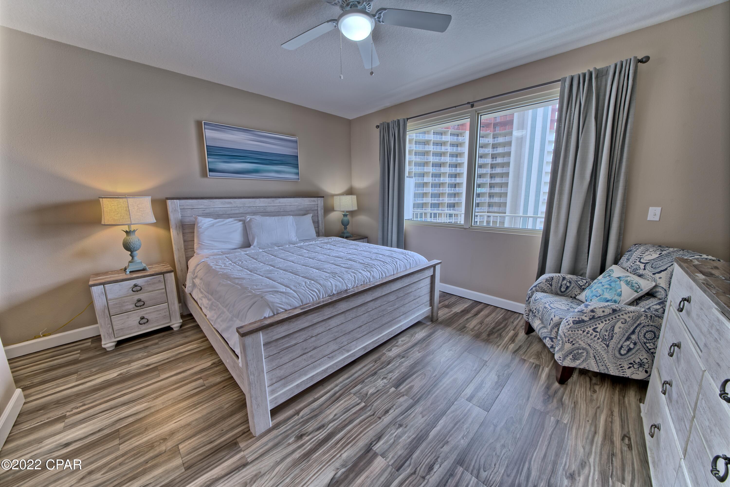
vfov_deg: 90.0
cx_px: 365
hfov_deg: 112.6
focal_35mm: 12
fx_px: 243
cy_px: 244
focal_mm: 12
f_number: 16
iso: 200
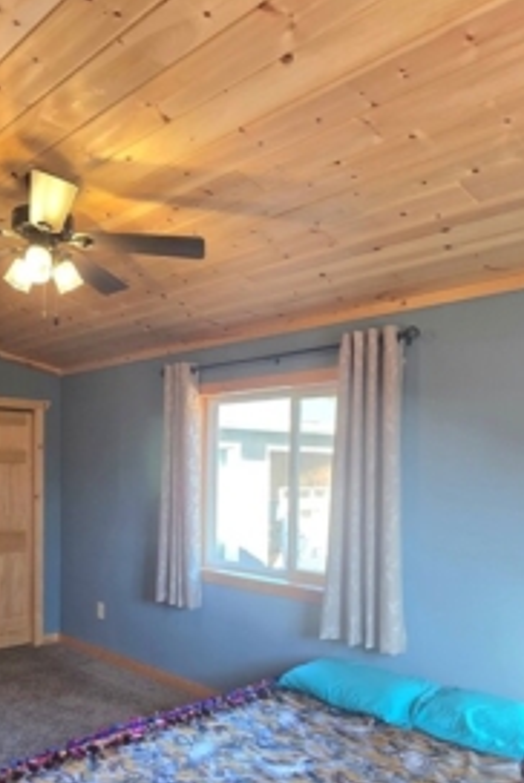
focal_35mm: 29
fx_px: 632
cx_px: 196
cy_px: 495
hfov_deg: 44.7
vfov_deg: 62.6
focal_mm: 2.2
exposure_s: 1/120
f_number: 1.9
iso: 320
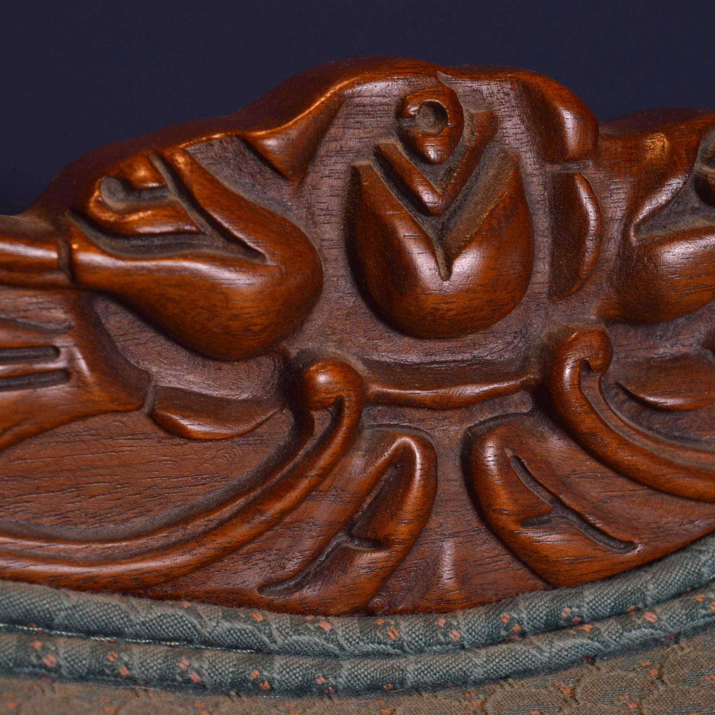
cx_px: 400
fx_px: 2469
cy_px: 357
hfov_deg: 16.5
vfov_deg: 16.5
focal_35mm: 106
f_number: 7.1
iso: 400
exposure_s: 1/60
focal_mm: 55
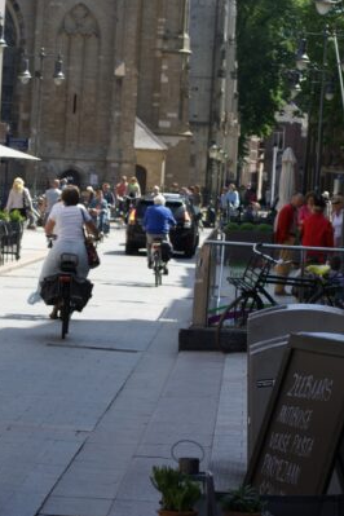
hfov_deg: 8.7
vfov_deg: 13.0
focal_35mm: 158
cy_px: 257
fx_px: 2264
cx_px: 28
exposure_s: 1/160
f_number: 8
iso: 100
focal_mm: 70
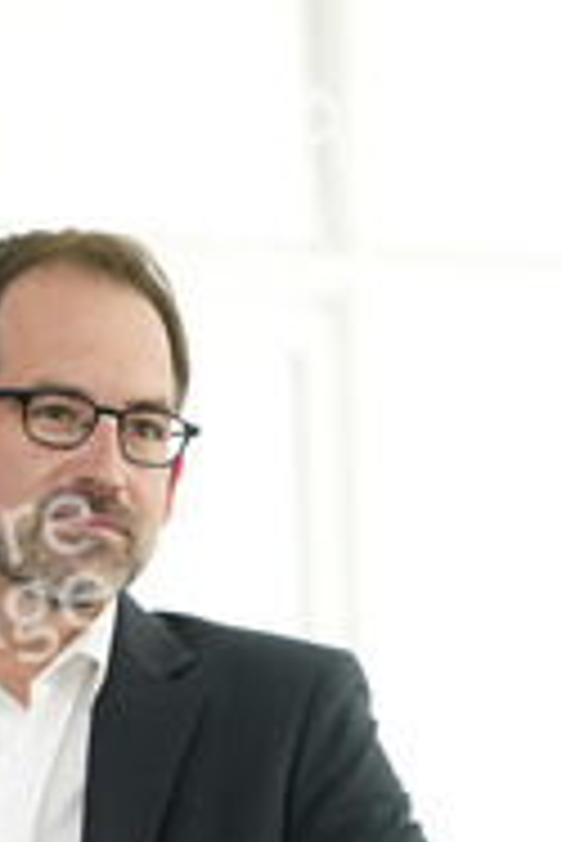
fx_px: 9980
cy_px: 828
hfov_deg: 3.2
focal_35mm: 427
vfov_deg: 4.8
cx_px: 9
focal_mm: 200
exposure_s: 1/200
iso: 1600
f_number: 5.6
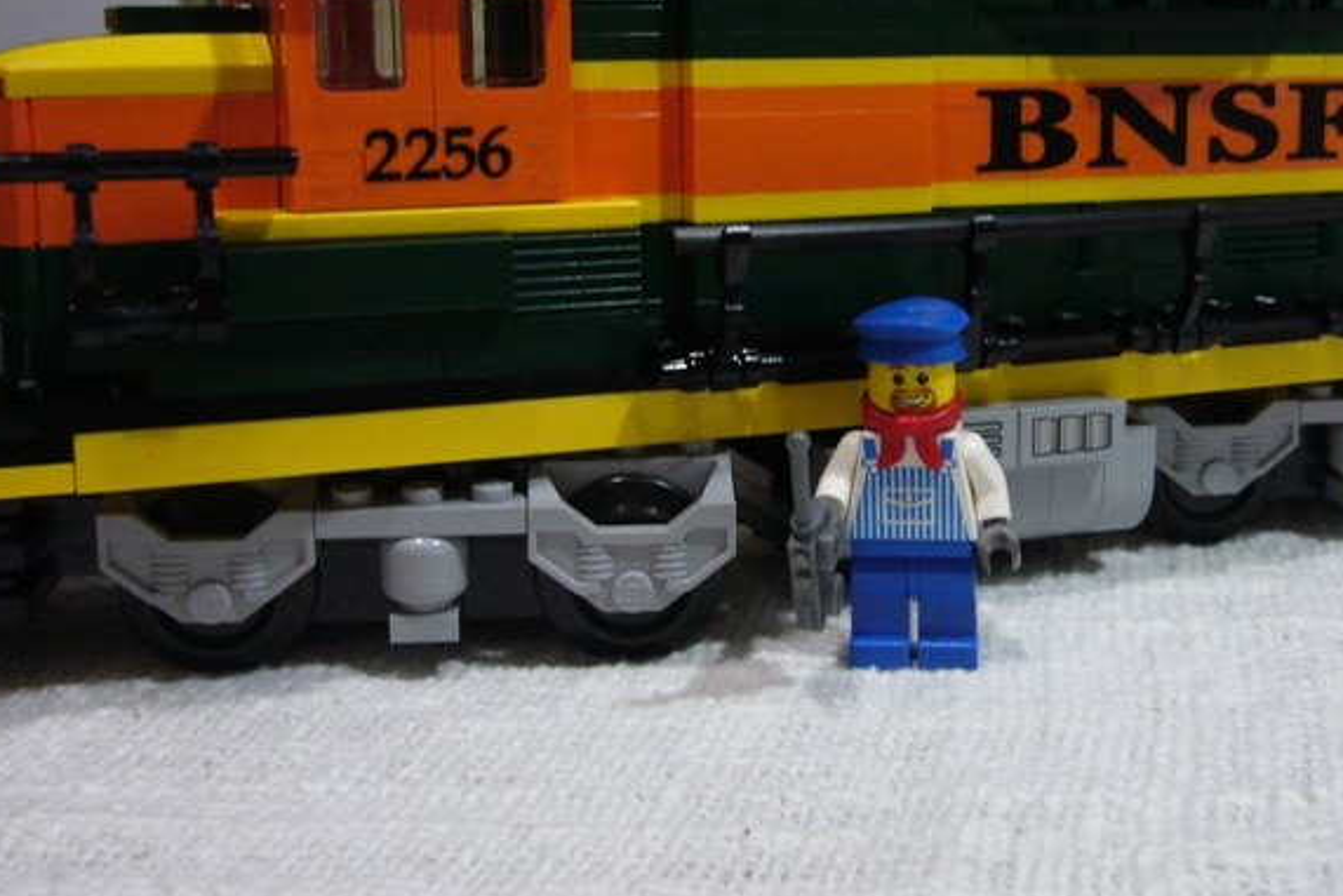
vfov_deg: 26.4
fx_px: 1903
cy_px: 341
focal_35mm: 51
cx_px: 875
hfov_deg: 38.5
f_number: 2.8
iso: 200
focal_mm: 5.8
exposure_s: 1/8
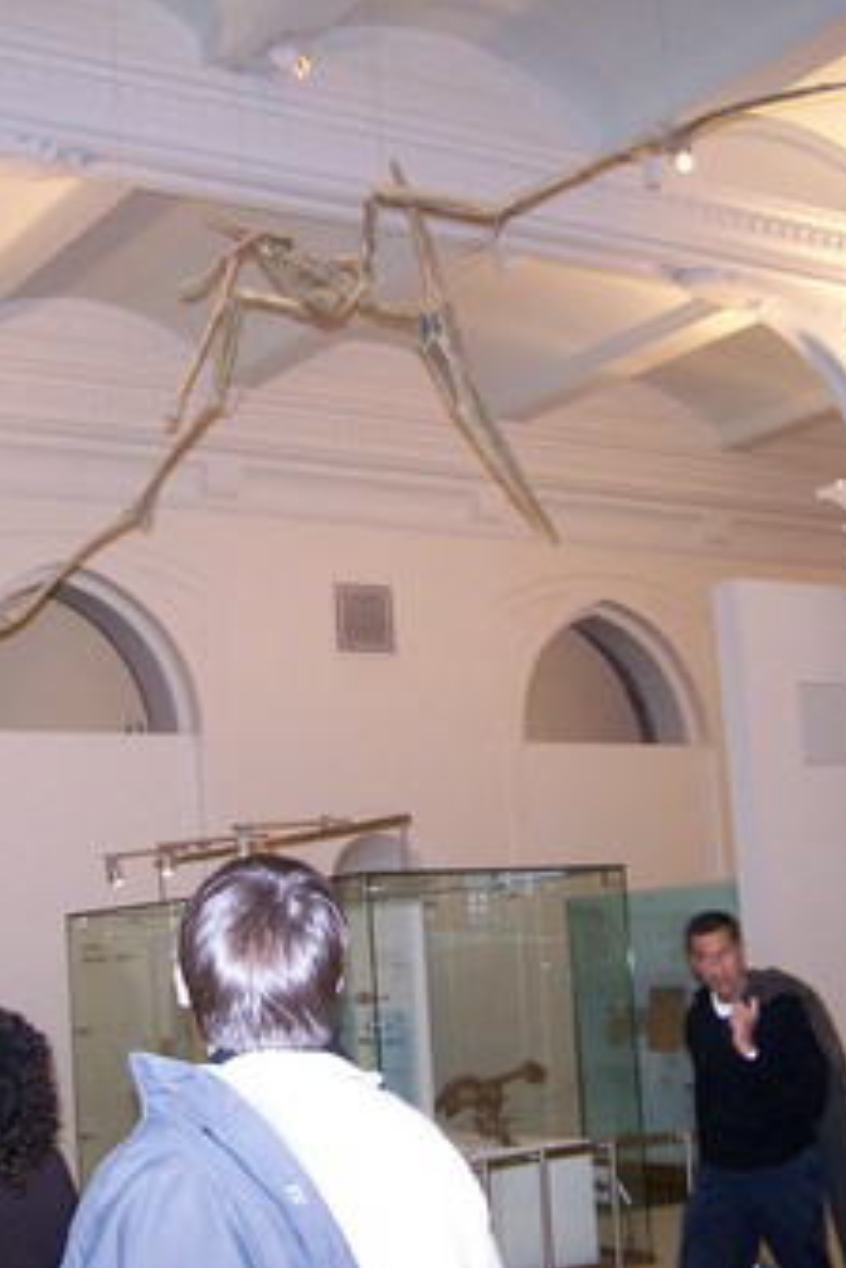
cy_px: 634
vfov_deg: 37.5
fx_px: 1868
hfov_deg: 25.3
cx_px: 242
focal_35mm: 53
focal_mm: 6.3
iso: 400
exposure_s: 1/50
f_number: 2.8
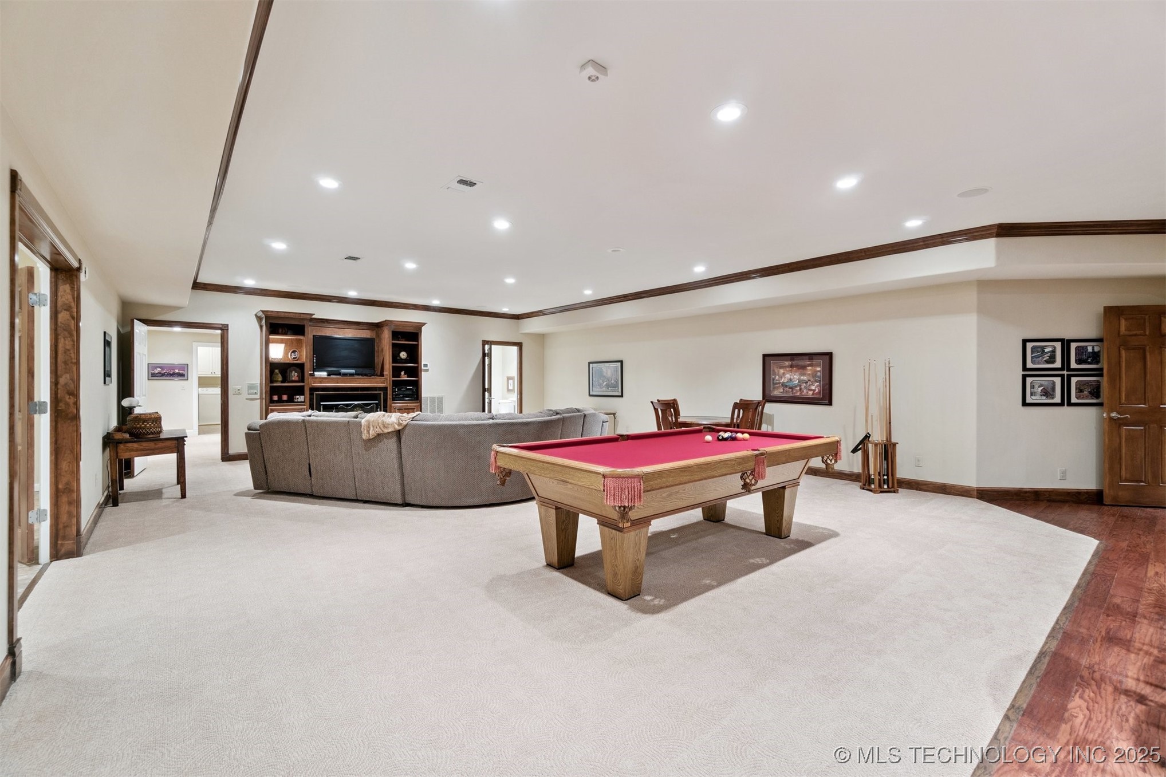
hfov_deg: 100.4
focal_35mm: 15
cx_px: 583
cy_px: 388
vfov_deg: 77.3
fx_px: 486
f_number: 6.3
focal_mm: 10
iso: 200
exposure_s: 1/6
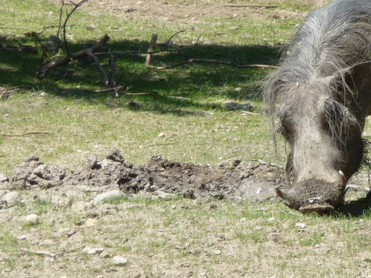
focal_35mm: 769
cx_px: 390
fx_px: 8240
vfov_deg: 1.9
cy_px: 156
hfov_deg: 2.6
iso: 100
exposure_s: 1/320
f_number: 4.9
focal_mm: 47
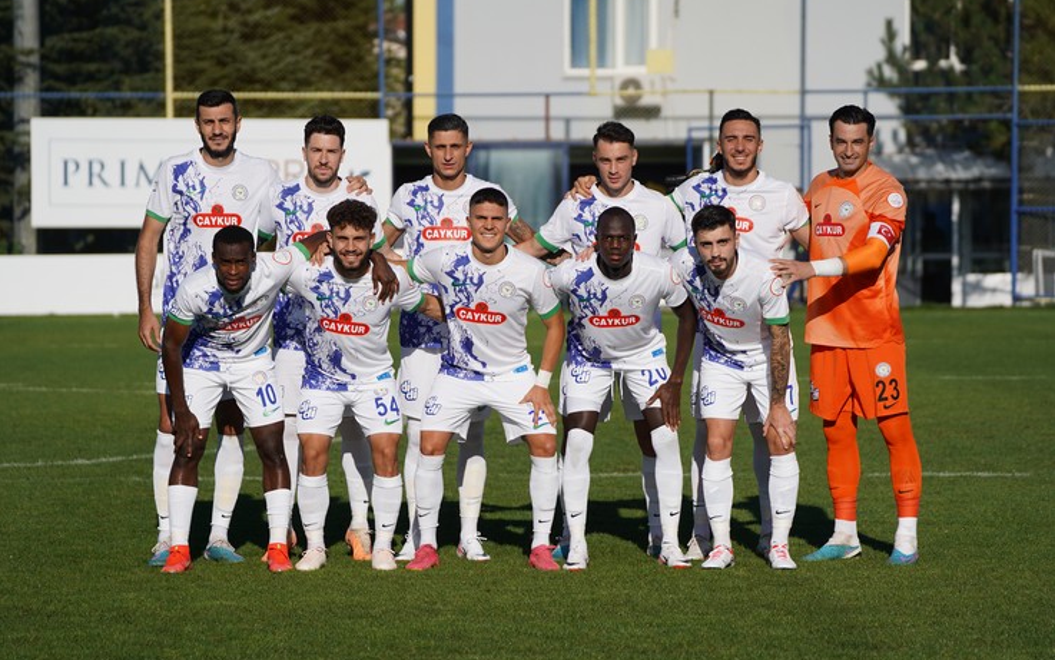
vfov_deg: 7.3
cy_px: 334
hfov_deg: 11.7
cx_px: 527
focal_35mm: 179
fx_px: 5148
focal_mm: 175
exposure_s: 1/2000
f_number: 5.6
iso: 160
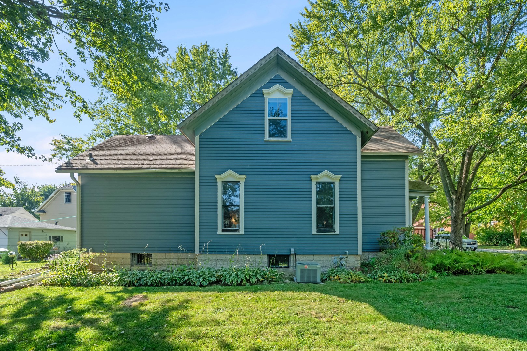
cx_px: 264
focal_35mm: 13
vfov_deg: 85.4
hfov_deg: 108.3
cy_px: 176
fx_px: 190
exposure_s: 1/80
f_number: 8
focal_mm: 13
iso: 250
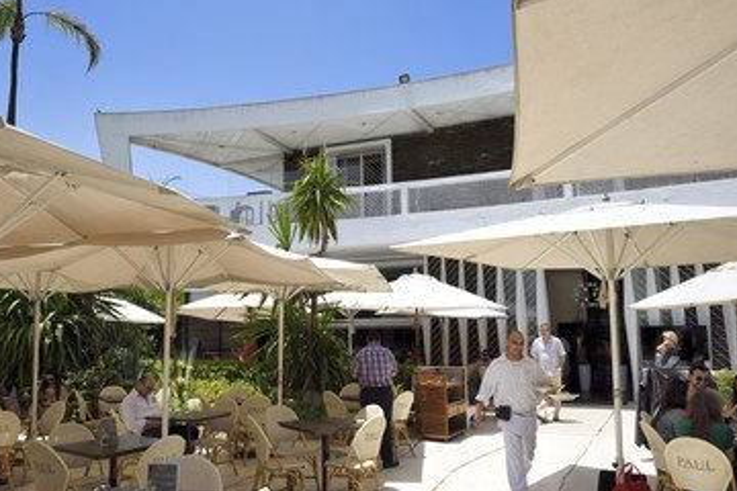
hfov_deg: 65.2
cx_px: 315
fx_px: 573
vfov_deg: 46.4
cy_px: 237
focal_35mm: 28
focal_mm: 24
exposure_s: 1/250
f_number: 18
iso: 400
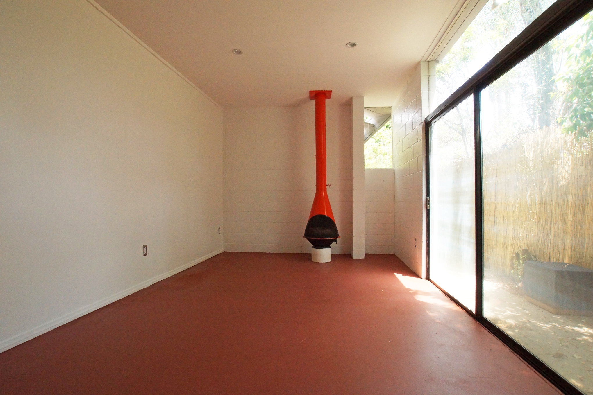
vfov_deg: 72.1
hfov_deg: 95.0
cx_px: 296
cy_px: 198
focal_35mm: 16
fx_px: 272
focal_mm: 11
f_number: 6.3
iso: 1600
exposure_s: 1/250
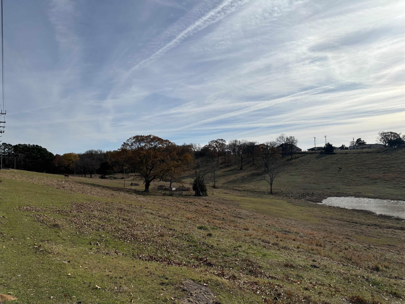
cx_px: 202
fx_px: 304
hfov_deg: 67.3
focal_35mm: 26
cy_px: 152
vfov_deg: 53.1
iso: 50
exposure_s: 1/8333
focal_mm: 5.96
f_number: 1.6
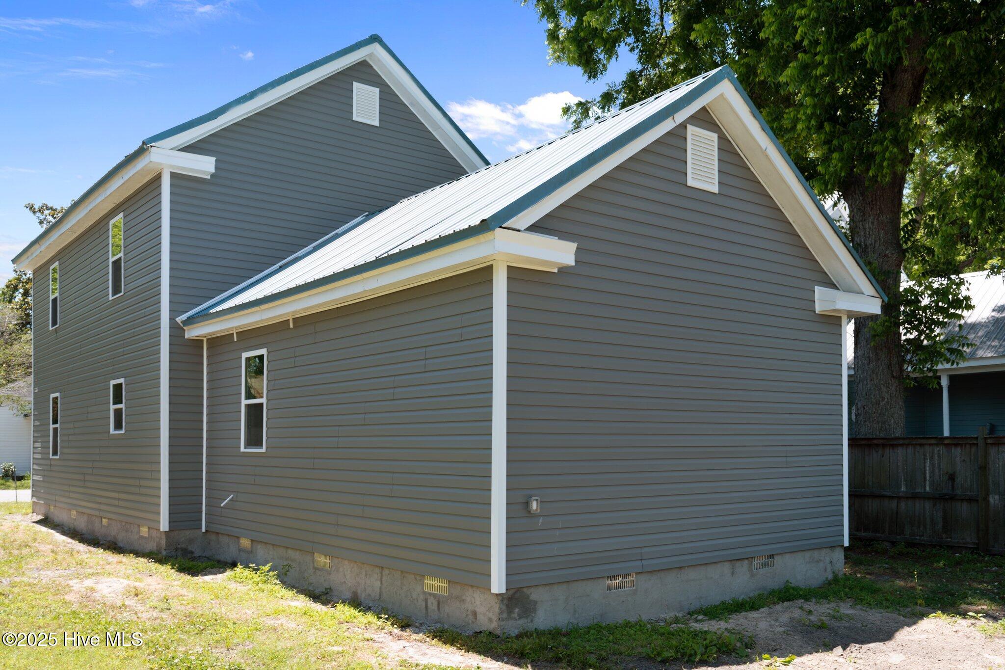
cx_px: 502
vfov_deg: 43.6
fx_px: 837
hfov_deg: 61.9
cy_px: 335
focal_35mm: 30
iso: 64
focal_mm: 30
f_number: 7.1
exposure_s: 1/100
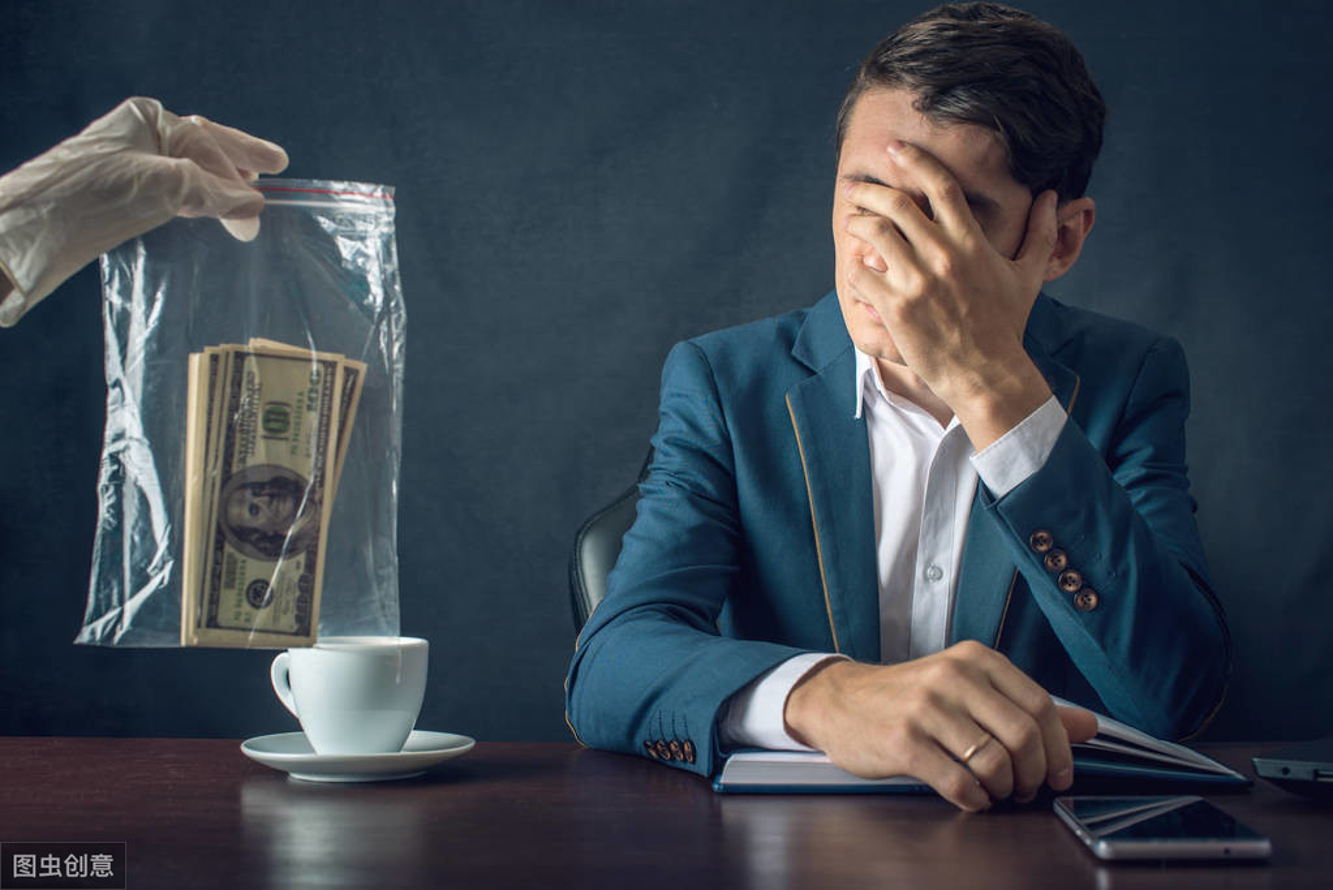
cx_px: 666
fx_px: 1852
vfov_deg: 27.0
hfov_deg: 39.6
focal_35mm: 50
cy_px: 445
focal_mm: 50
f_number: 7.1
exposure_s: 1/160
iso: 100
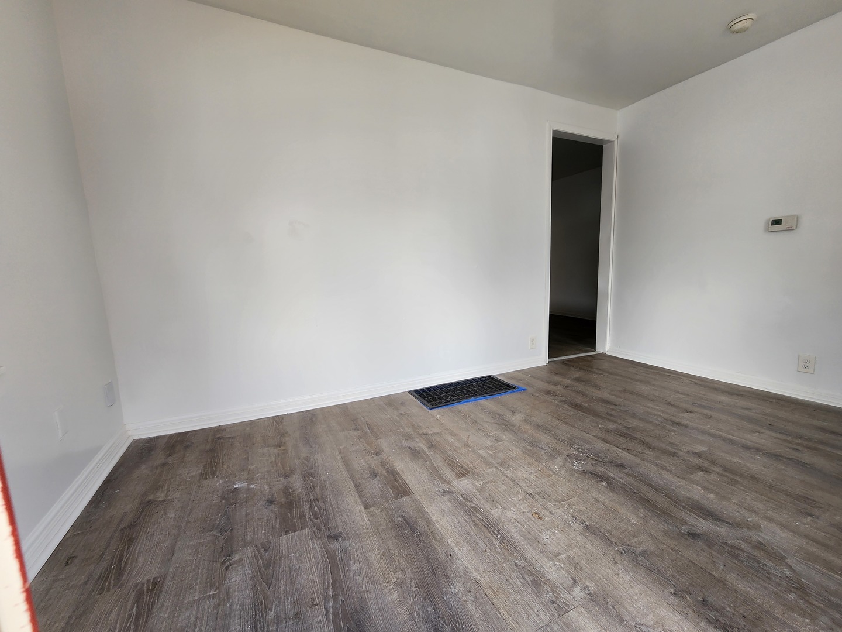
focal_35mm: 13
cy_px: 316
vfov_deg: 89.9
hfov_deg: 106.2
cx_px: 421
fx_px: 316
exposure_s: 1/60
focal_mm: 2.2
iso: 64
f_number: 2.2
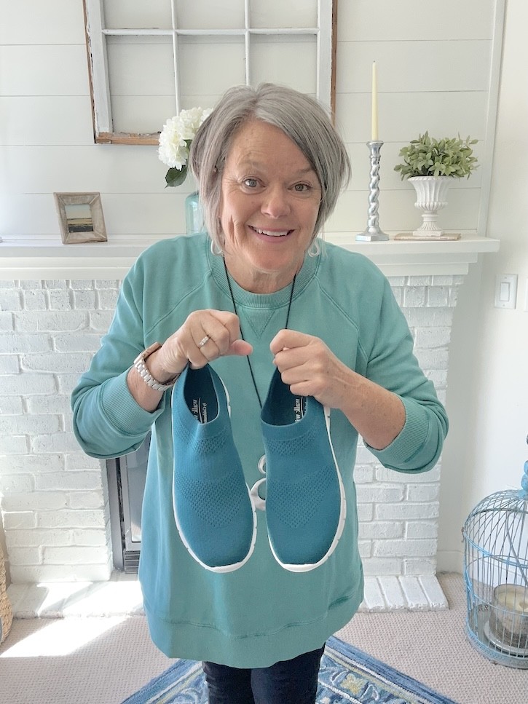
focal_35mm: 30
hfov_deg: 46.8
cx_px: 264
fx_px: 610
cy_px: 352
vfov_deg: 60.0
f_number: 1.9
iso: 100
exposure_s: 1/60
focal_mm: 2.69
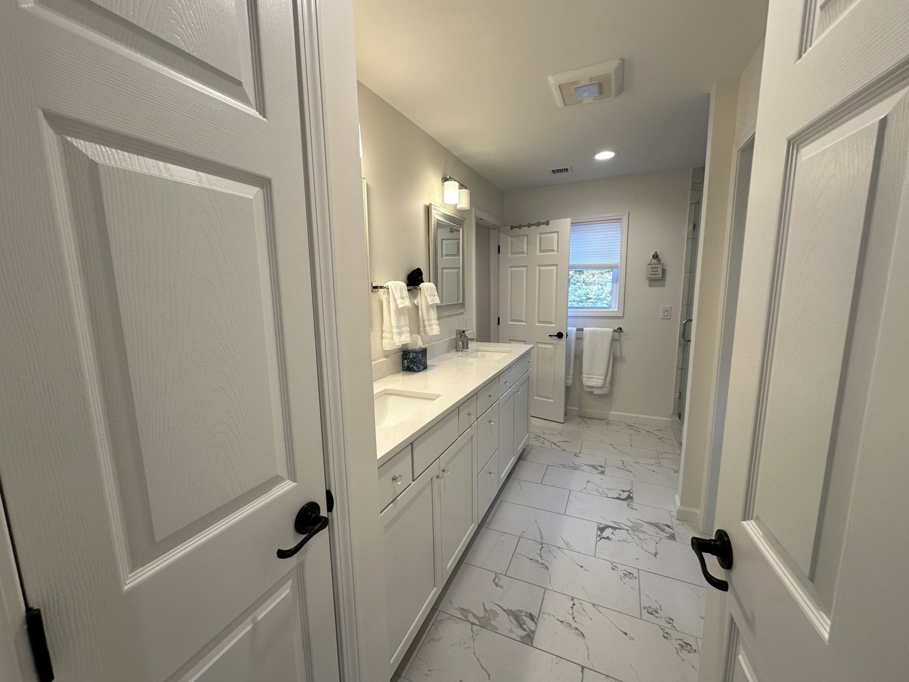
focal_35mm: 14
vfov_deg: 85.7
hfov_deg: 102.1
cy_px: 341
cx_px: 454
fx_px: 368
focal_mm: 2.22
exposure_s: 1/120
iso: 80
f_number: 2.2
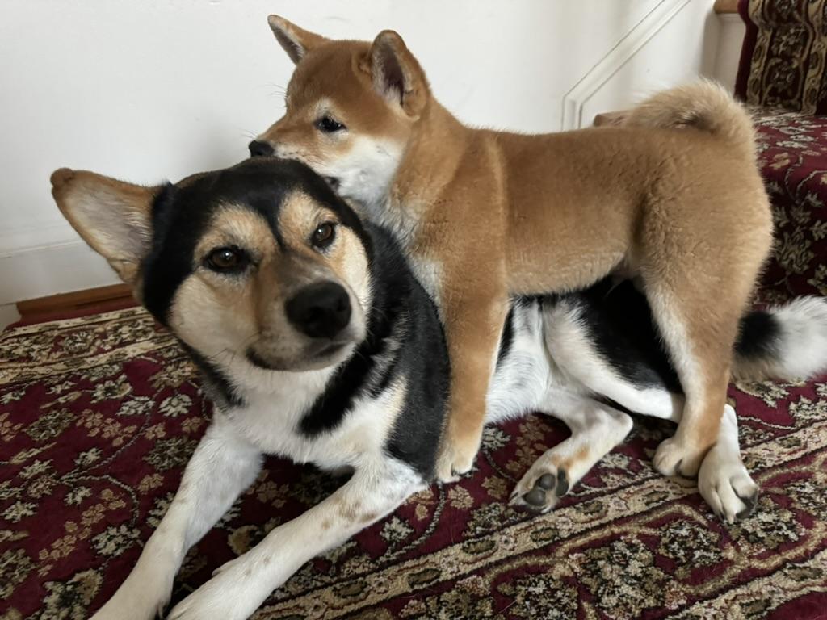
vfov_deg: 56.8
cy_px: 310
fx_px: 573
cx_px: 414
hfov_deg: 71.6
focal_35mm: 24
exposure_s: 1/41
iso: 800
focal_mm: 6.76
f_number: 1.78
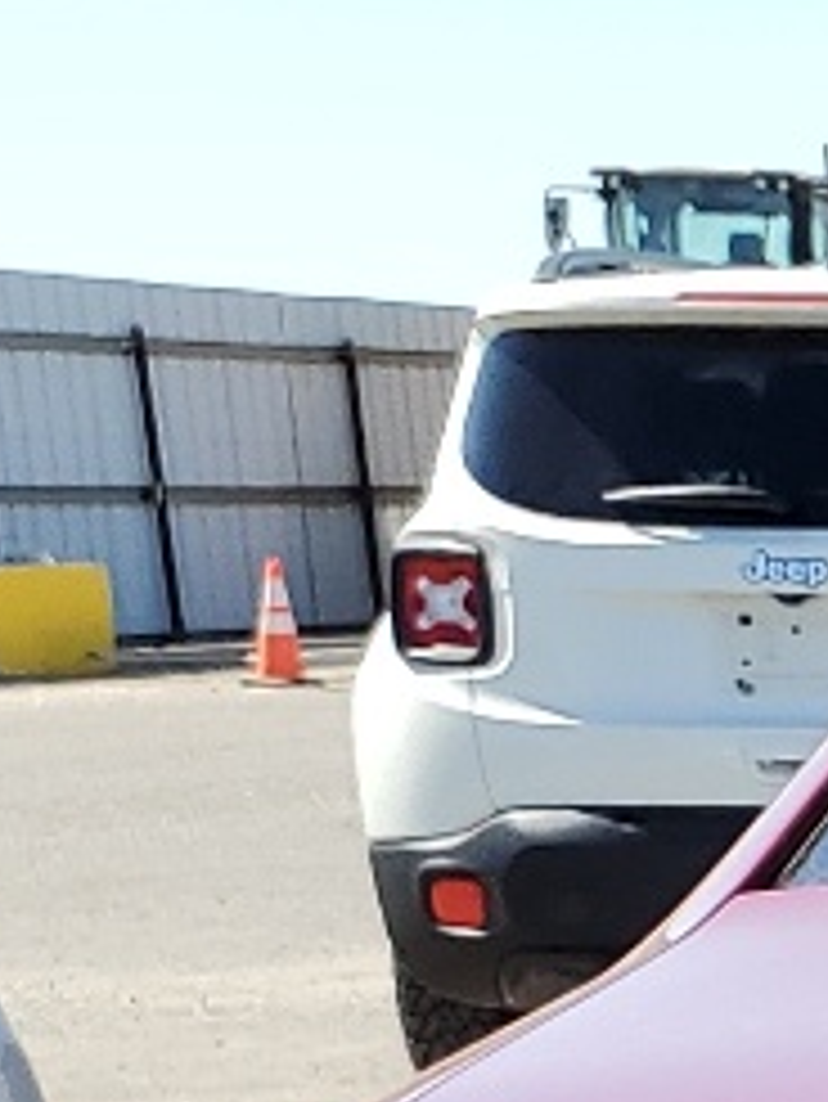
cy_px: 2069
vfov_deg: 10.8
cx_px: 2808
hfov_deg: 7.3
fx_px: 5417
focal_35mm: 170
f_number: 1.5
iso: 50
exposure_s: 1/1667
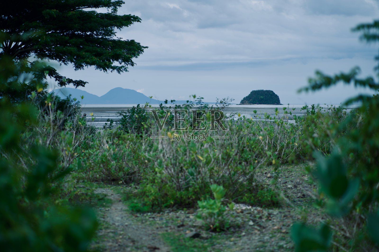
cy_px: 126
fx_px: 895
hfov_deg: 23.9
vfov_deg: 16.1
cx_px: 190
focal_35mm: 85
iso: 100
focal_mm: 85
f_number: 2.2
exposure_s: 1/4000
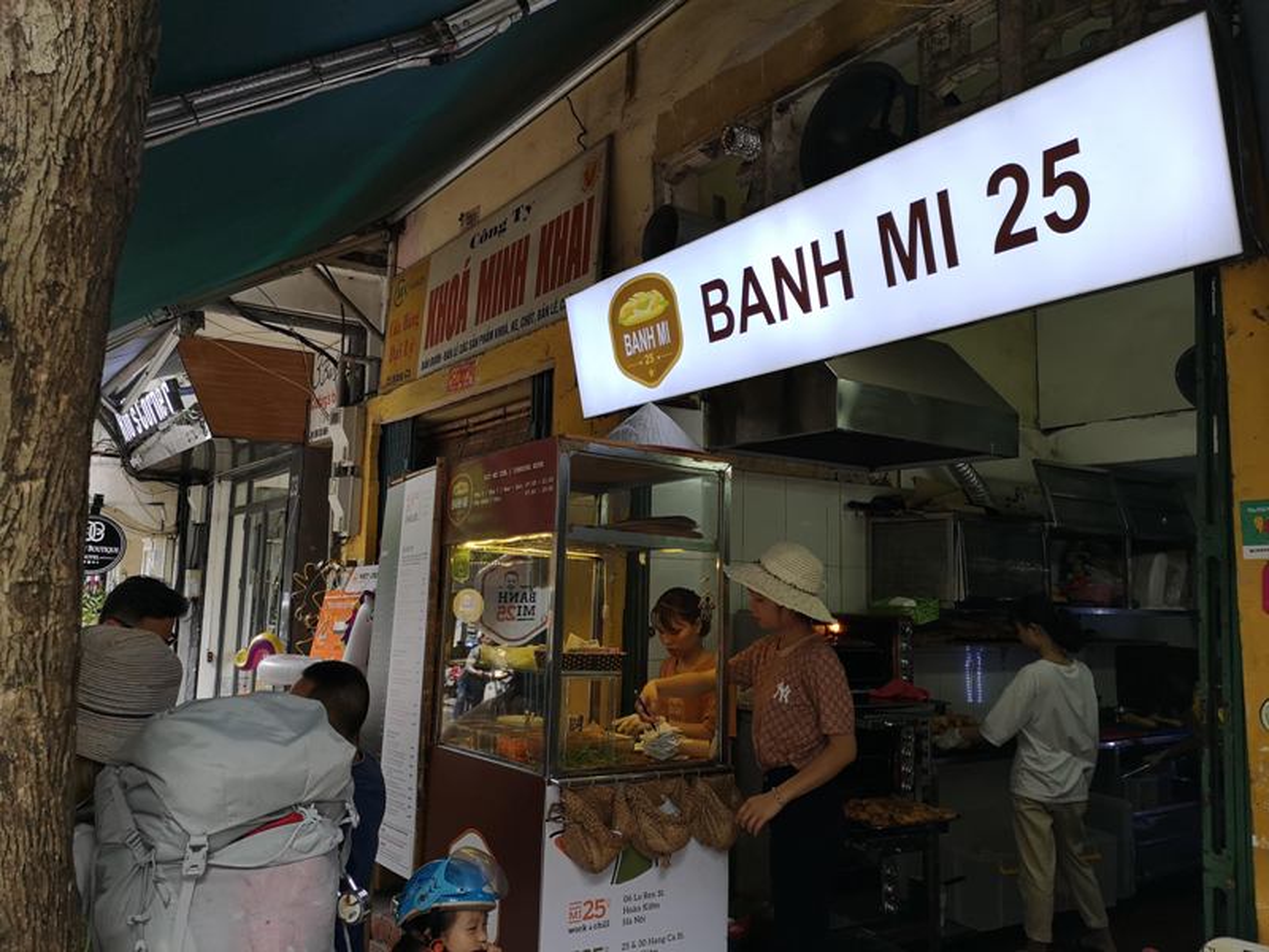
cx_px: 634
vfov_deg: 51.4
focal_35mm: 27
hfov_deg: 65.3
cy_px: 476
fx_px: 990
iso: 64
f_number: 1.8
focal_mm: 3.95
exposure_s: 1/100
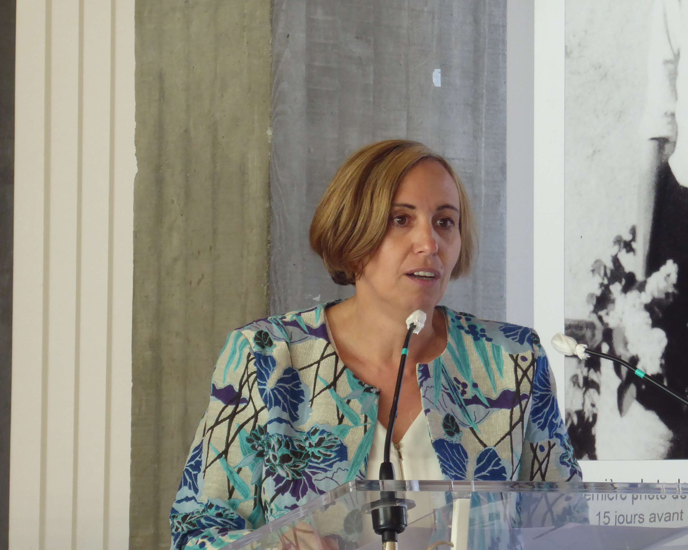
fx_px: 5763
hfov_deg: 6.8
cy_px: 305
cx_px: 405
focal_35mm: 283
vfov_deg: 5.5
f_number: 7.1
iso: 400
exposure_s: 1/40
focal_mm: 41.4
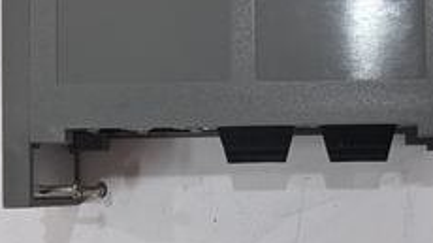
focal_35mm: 64
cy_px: -57
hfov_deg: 32.6
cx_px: 149
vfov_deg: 17.8
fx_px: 734
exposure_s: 1/50
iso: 160
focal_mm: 1.95
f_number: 2.2
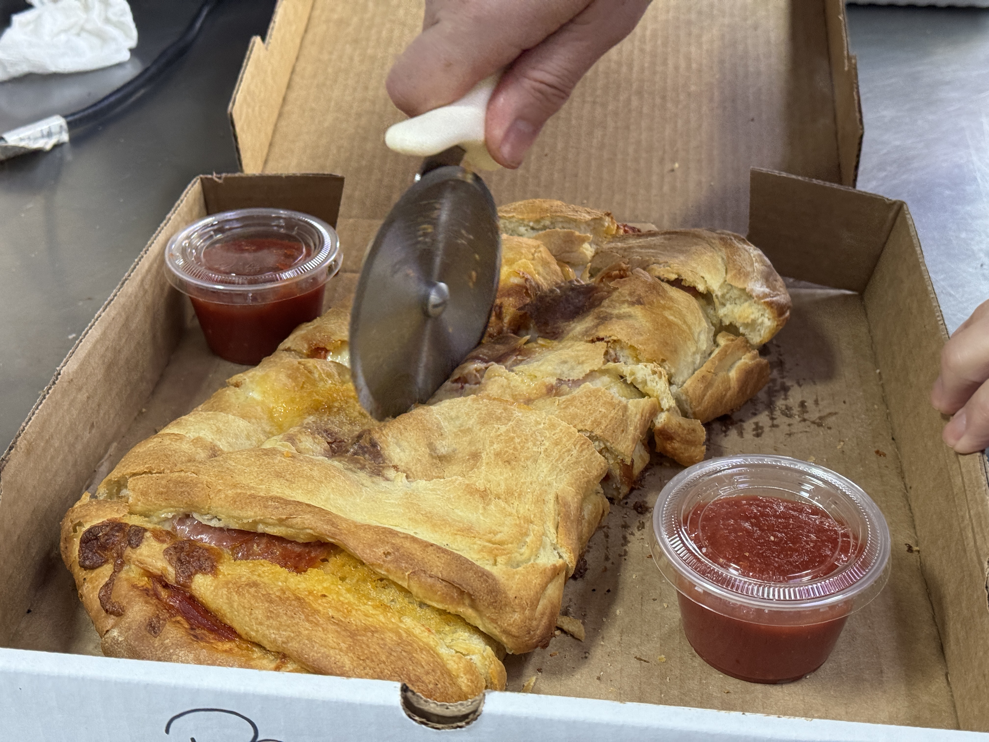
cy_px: 371
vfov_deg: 30.3
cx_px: 494
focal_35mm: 48
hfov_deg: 39.7
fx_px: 1371
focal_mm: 6.76
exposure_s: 1/40
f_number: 1.78
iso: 320
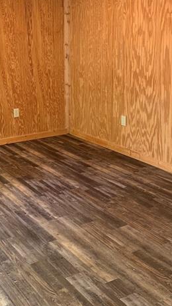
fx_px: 382
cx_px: 26
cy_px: 123
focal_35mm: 47
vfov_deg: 43.5
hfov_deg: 24.8
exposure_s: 1/60
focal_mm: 4.25
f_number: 1.8
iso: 160
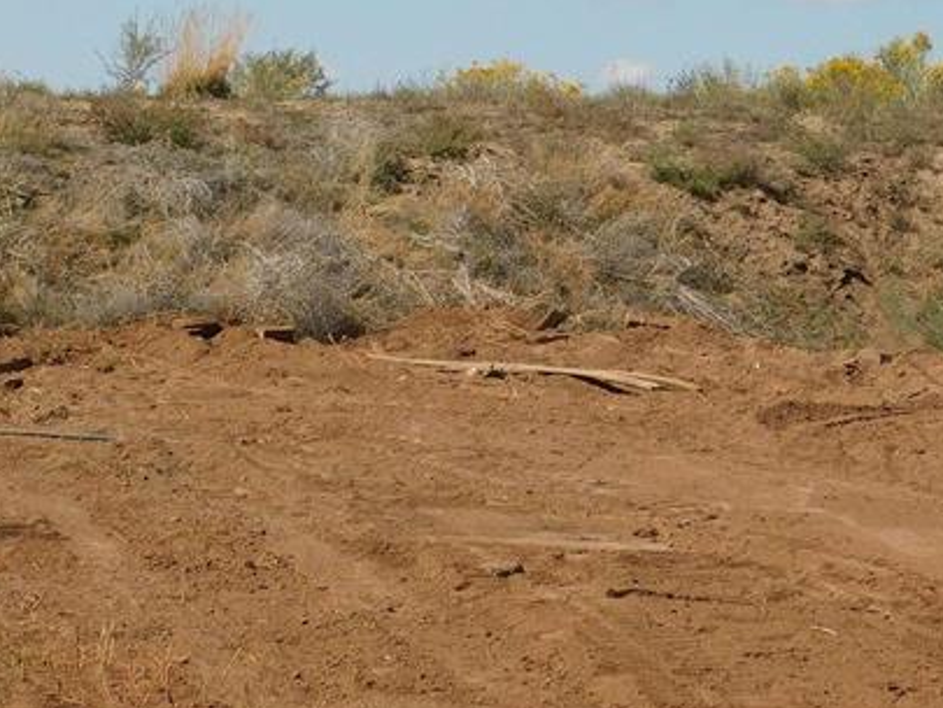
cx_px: 396
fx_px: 6267
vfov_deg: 6.5
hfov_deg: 8.6
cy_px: 293
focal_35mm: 230
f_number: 4.5
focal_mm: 16.1
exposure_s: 1/1000
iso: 125
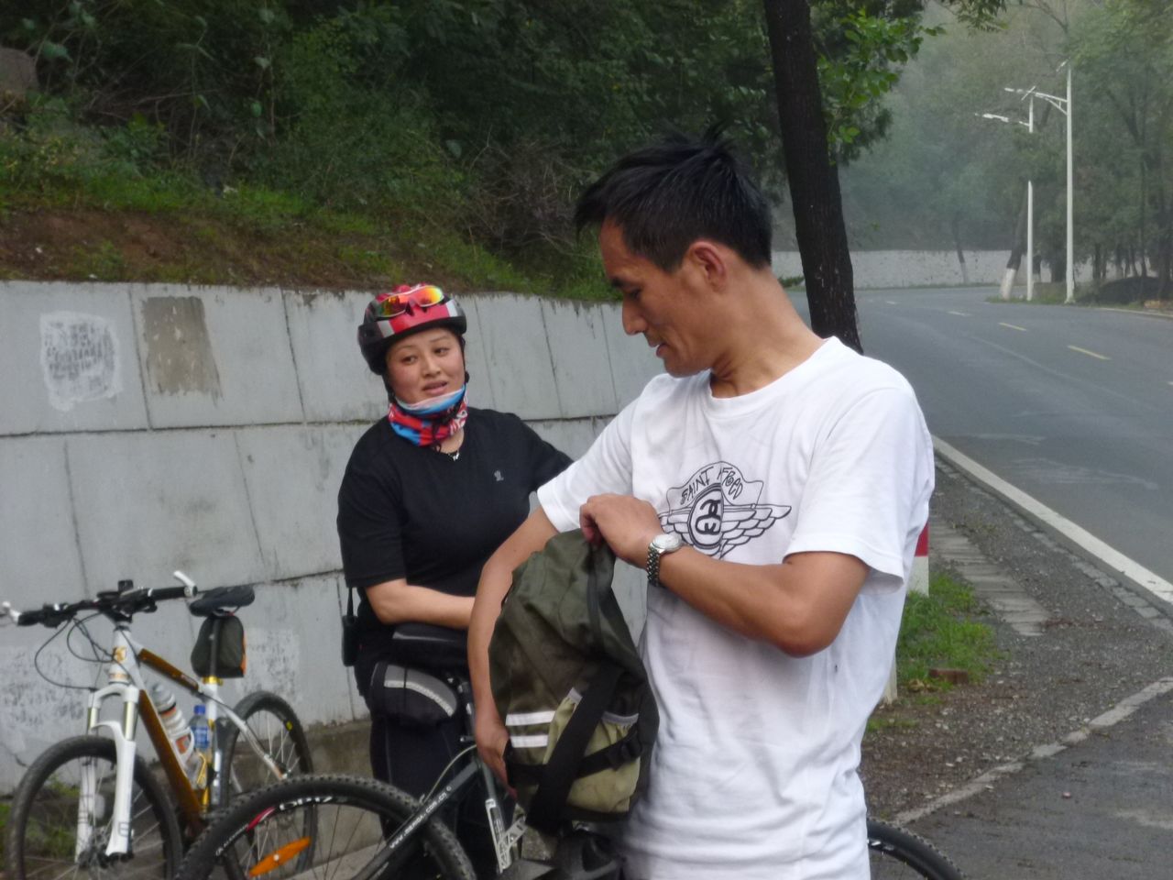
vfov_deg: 13.2
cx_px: 586
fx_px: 3795
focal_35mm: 112
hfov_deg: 17.6
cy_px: 440
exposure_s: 1/100
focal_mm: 20
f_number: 6.5
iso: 400
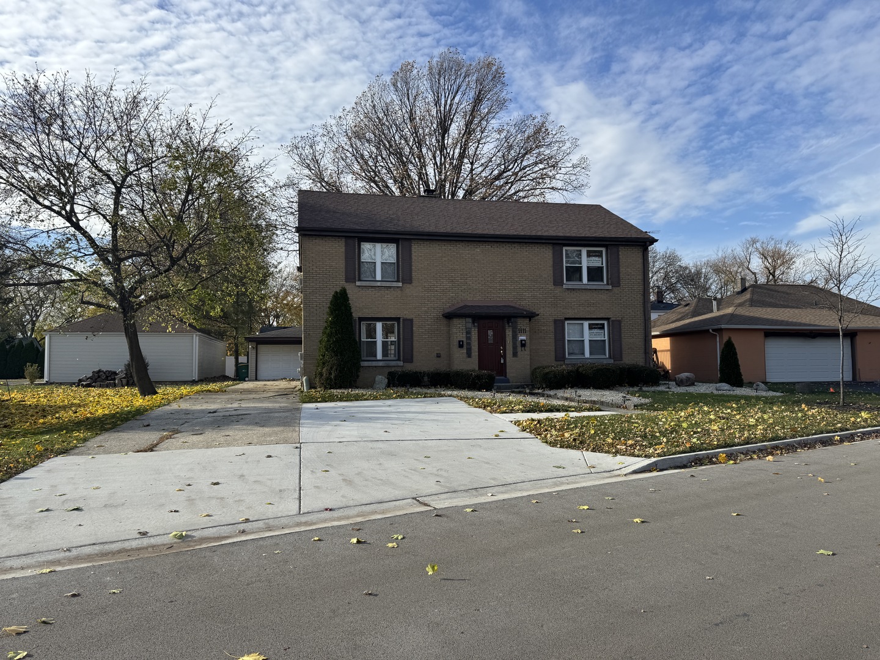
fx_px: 610
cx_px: 440
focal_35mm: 24
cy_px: 330
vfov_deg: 56.8
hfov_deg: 71.6
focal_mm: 6.76
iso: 80
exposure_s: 1/3413
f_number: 1.78
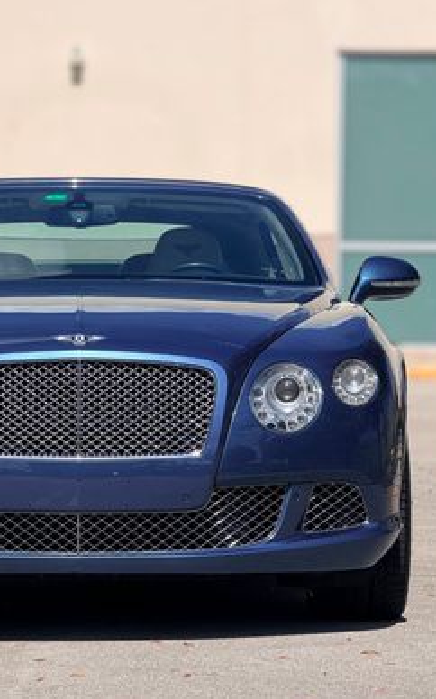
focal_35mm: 175
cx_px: 86
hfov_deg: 7.5
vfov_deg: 12.0
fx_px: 3332
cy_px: 342
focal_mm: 16.89
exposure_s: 1/1068
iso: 20
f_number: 2.8
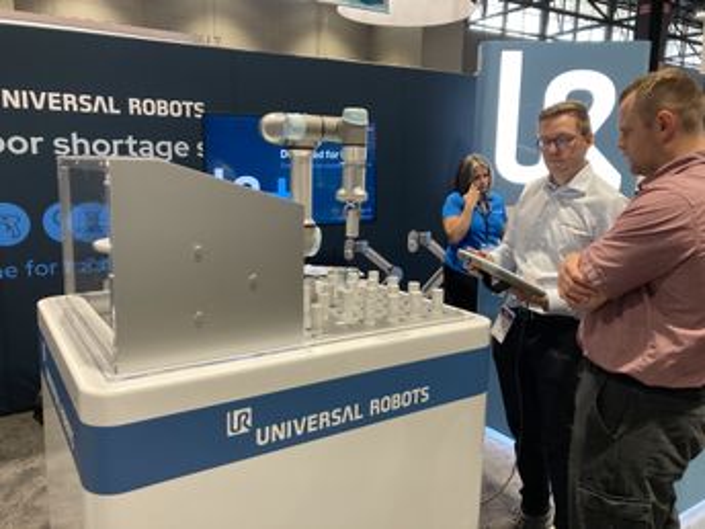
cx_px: 352
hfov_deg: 63.4
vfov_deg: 49.7
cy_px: 264
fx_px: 570
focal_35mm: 28
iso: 125
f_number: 1.8
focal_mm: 3.99
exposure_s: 1/60
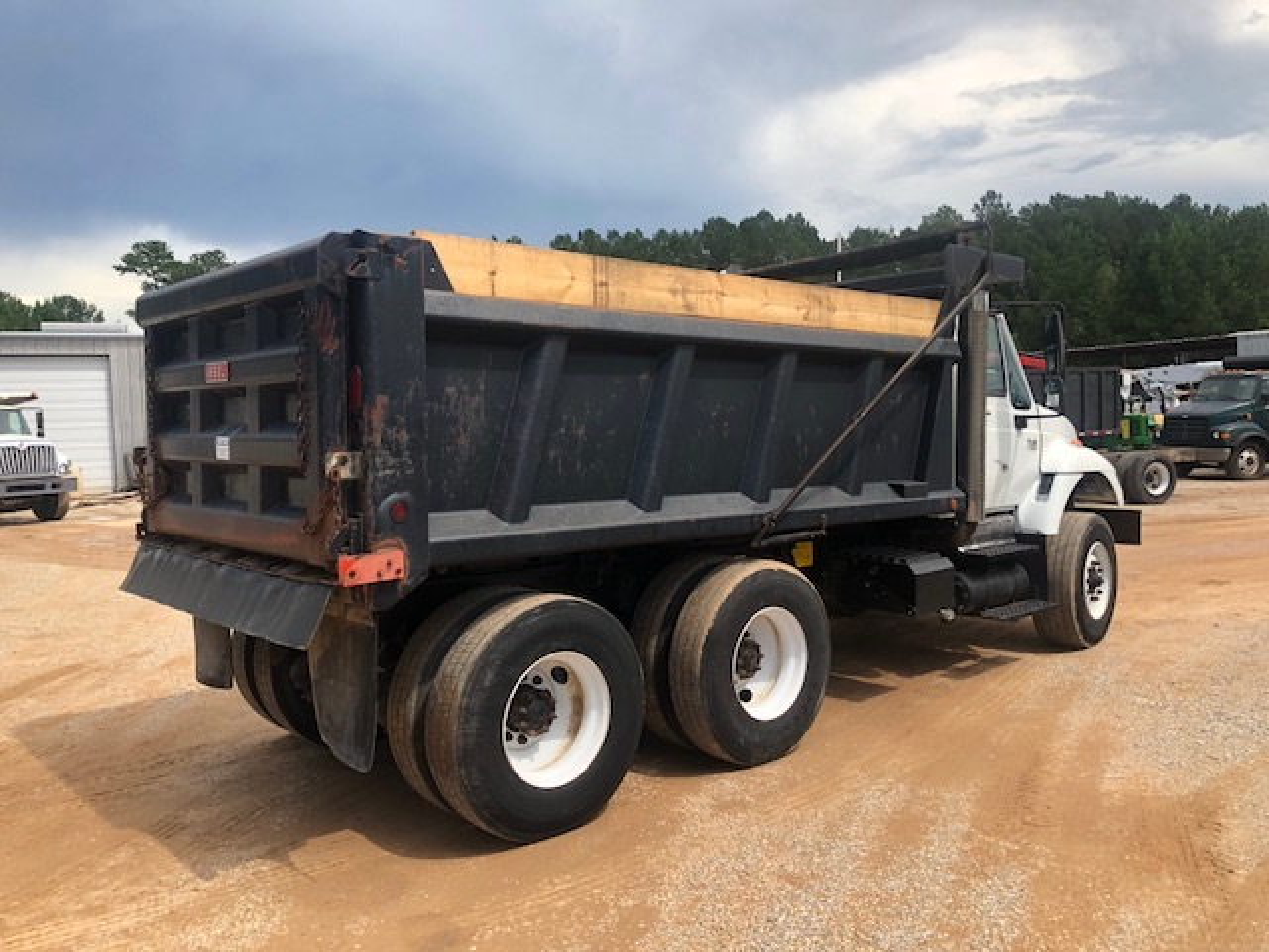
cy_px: 476
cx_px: 634
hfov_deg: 63.4
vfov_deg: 49.7
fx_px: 1026
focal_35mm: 28
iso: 20
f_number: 1.8
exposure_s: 1/1143
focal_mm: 3.99
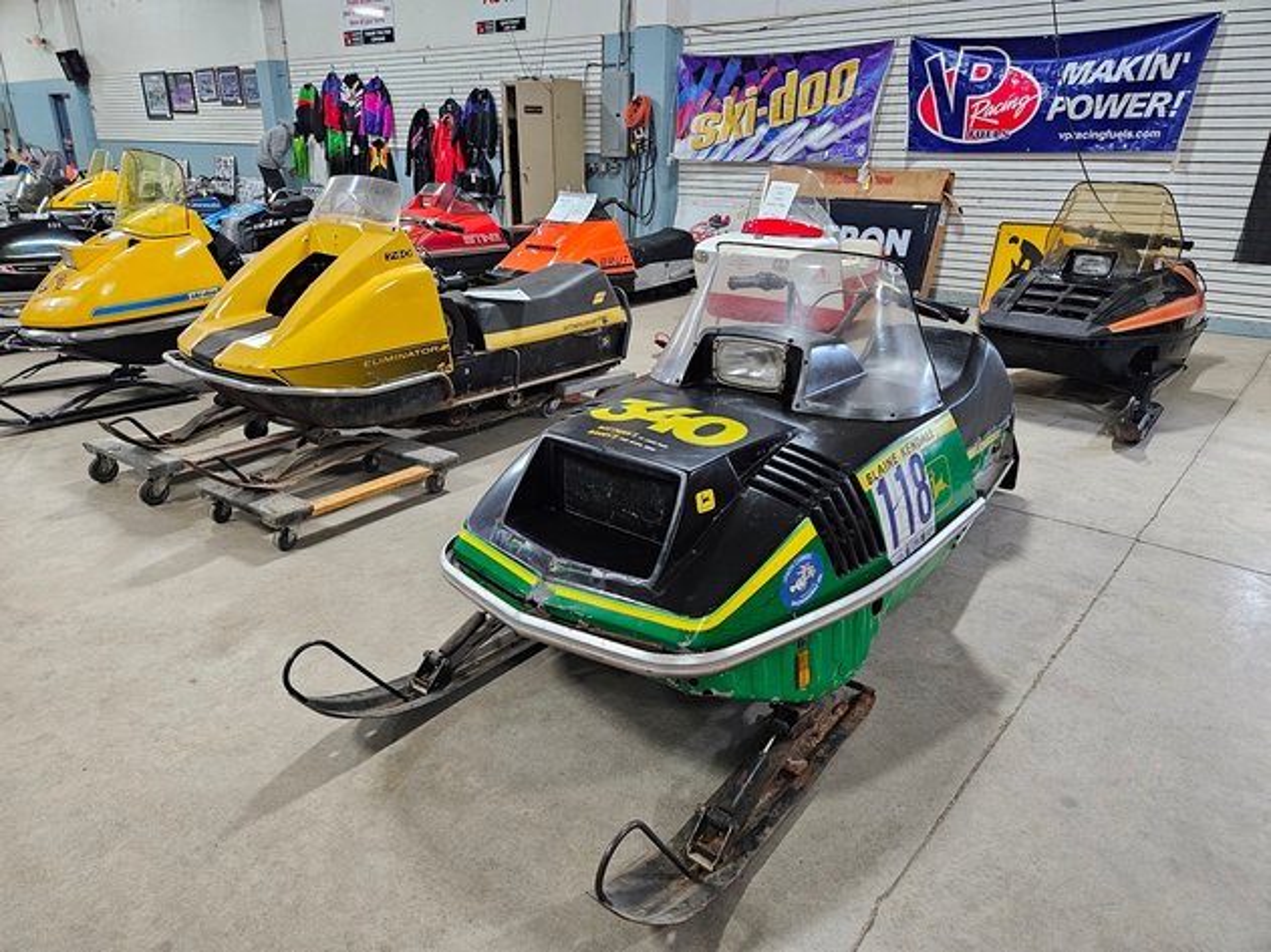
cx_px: 636
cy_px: 476
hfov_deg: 73.9
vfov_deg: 58.9
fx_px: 844
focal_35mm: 23
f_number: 1.8
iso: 640
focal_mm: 5.4
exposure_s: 1/120
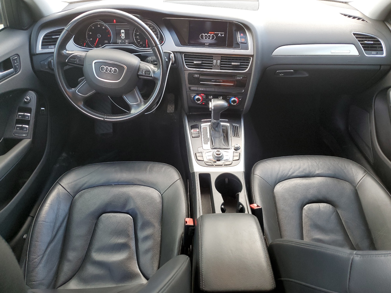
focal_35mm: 26
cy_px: 146
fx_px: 294
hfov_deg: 67.3
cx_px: 196
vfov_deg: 53.1
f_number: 1.5
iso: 82
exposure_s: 1/120
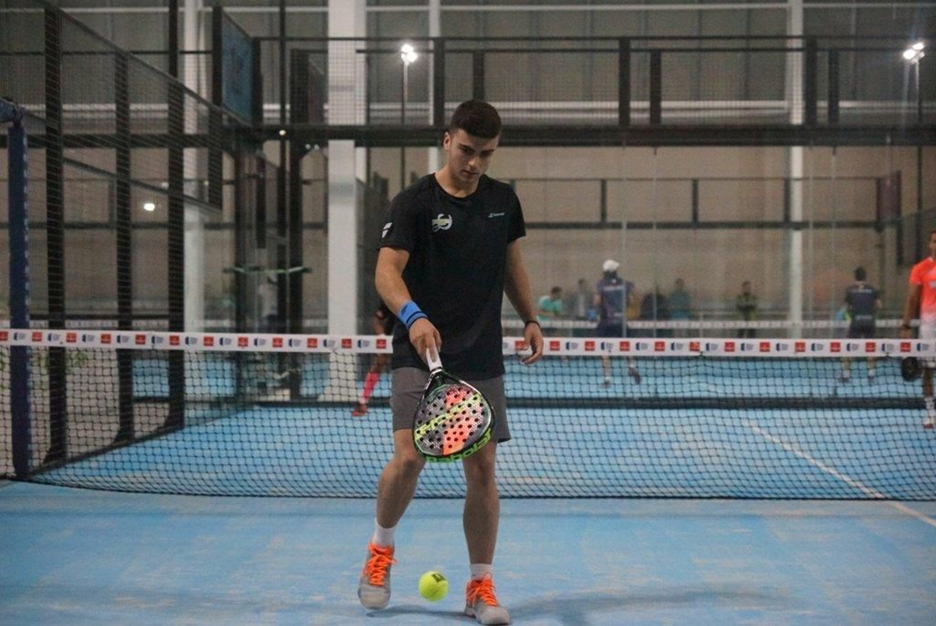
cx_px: 468
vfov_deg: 18.2
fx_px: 1951
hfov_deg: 27.0
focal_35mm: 75
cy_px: 313
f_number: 2.8
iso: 6400
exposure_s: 1/800
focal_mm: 50
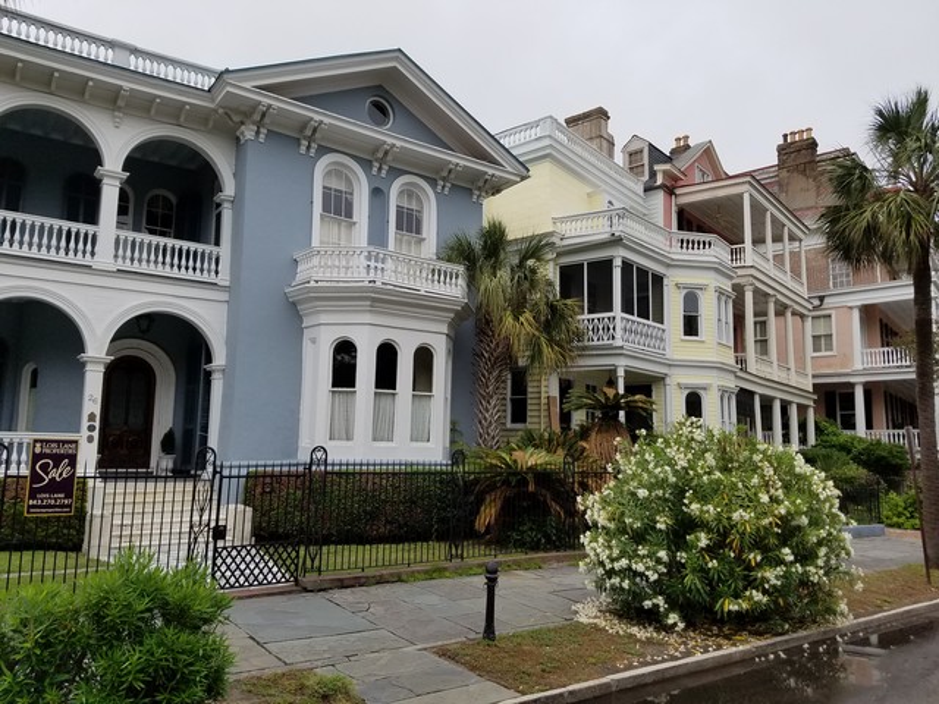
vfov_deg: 53.1
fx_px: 705
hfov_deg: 67.3
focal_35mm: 26
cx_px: 470
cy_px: 352
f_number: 1.7
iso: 50
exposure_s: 1/1724
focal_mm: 4.2
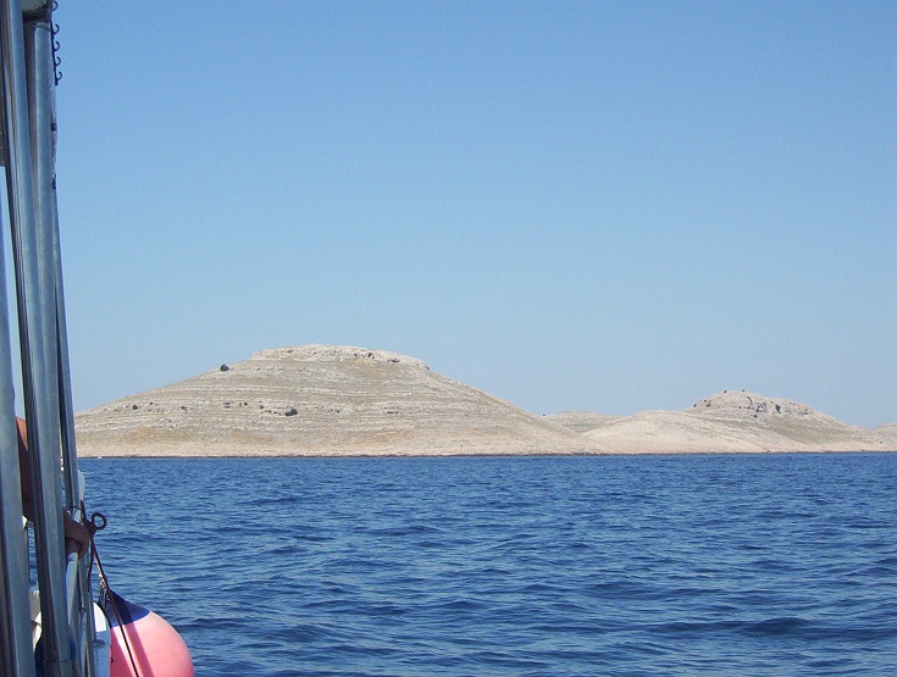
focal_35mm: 78
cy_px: 338
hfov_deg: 25.0
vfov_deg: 19.0
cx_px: 448
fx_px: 2026
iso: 100
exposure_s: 1/1152
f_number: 5
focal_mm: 9.92
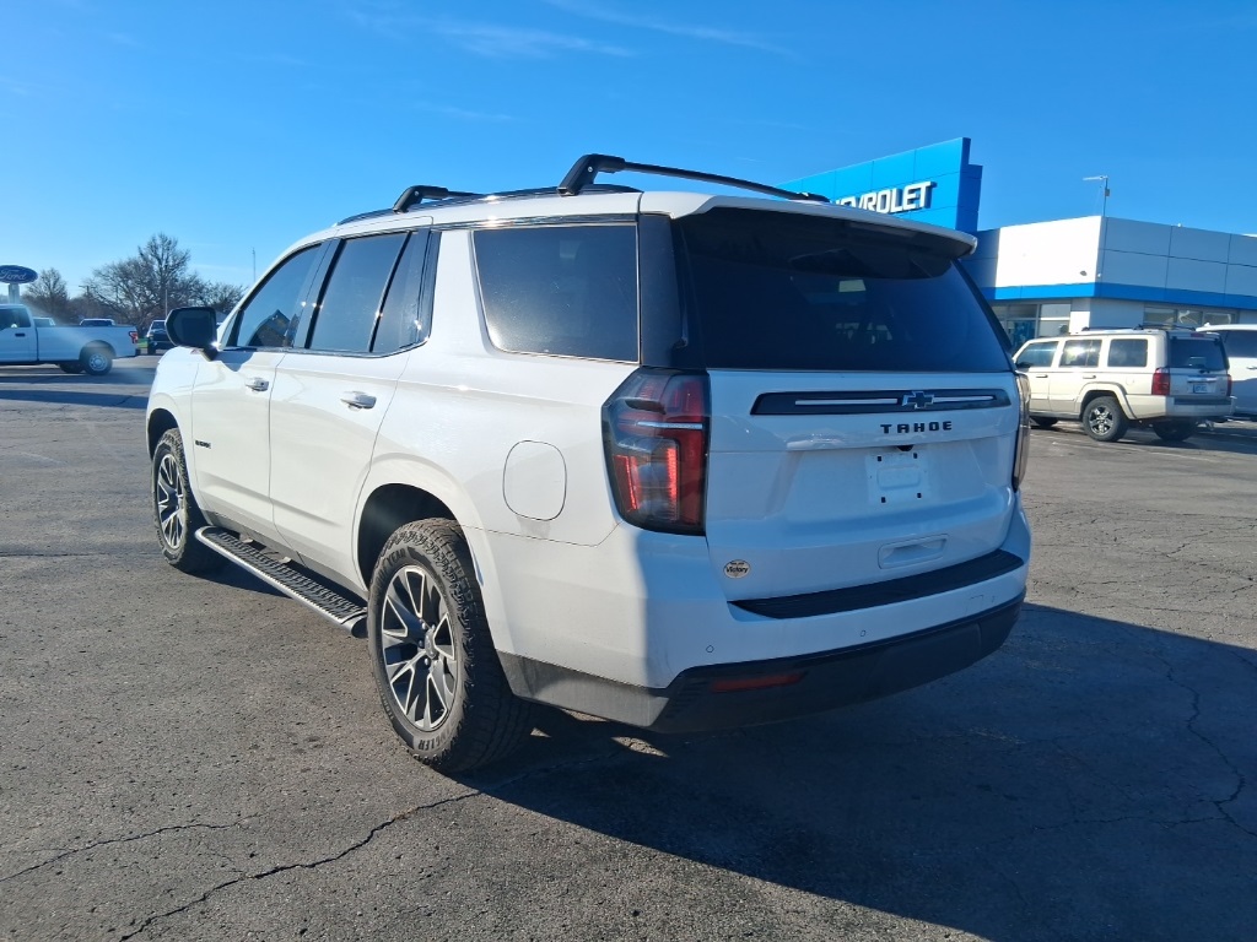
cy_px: 471
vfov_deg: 53.1
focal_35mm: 26
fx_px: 944
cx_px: 628
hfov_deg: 67.3
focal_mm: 3.98
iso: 25
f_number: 1.8
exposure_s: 1/786
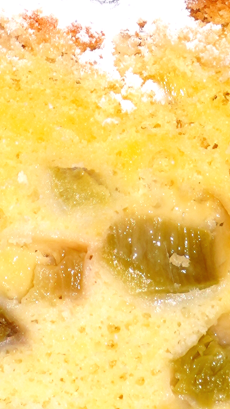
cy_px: -163
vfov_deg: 4.9
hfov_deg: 2.8
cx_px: -39
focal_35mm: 440
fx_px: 4767
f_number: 5.6
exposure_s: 1/160
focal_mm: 50
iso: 100
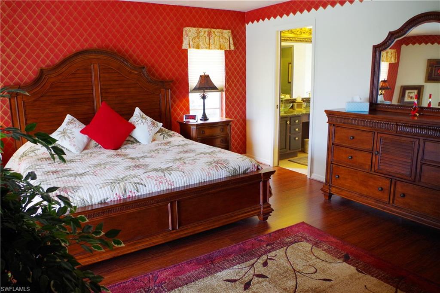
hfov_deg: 67.4
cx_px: 220
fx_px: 330
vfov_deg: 47.9
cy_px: 146
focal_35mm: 27
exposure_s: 1/40
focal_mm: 18
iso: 1600
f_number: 5.6
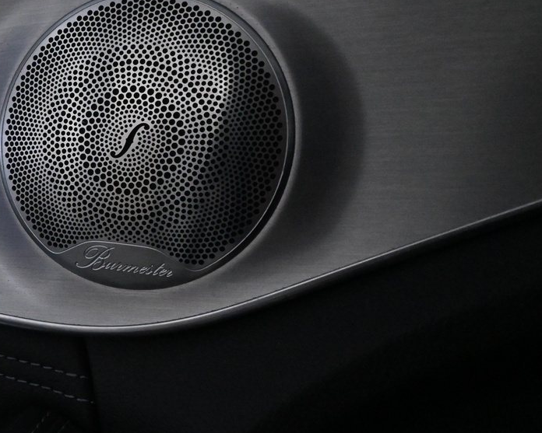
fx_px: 947
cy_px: 291
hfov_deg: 28.7
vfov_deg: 25.7
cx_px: -65
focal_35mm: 59
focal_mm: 18
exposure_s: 1/320
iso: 5000
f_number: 6.3
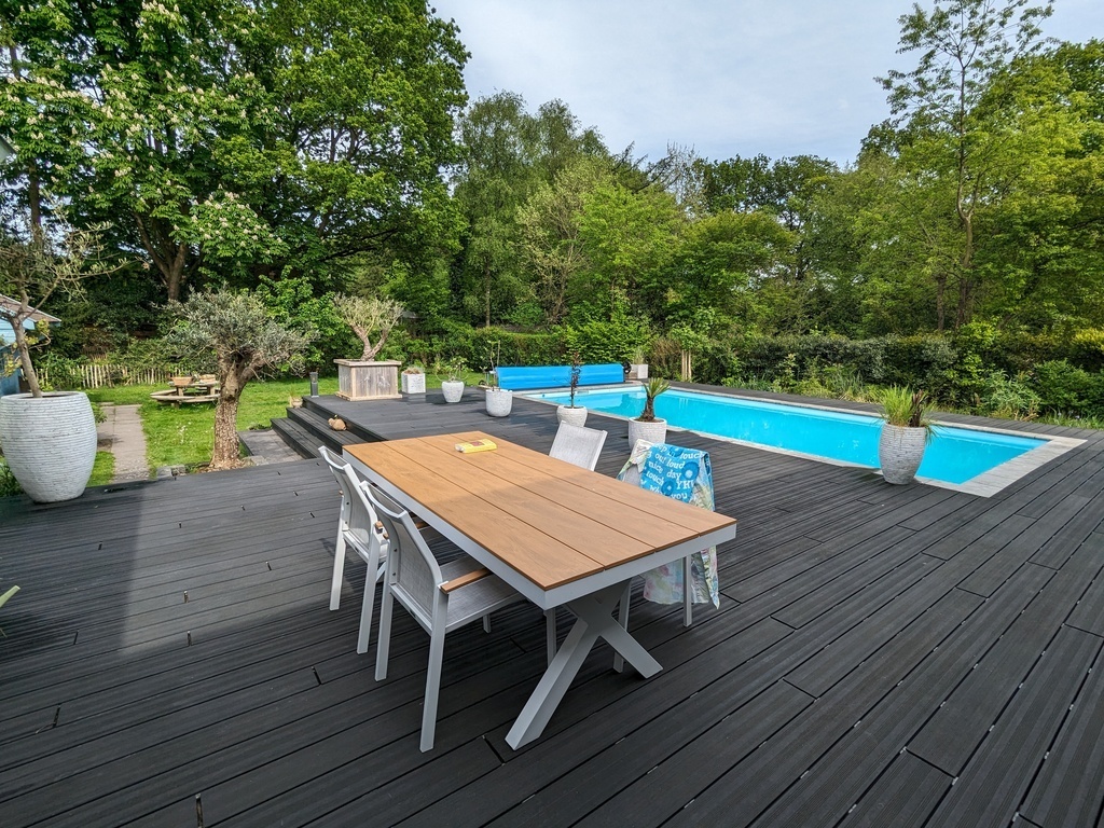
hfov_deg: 94.5
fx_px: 510
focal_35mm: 16
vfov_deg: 78.1
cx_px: 552
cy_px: 414
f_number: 2.2
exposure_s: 1/1309
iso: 50
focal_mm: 2.35
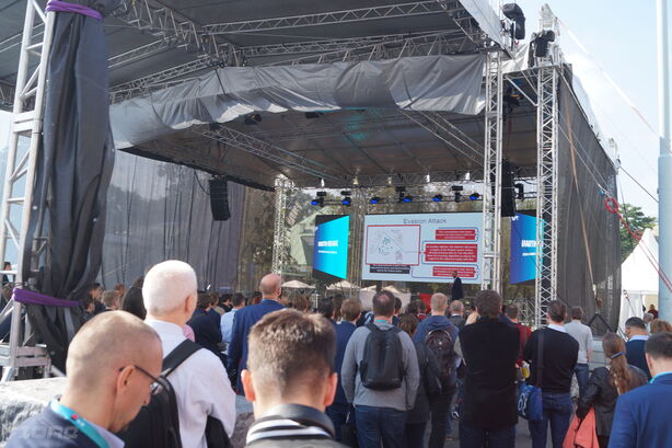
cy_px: 224
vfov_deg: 39.9
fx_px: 616
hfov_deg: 57.2
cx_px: 336
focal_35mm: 33
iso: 100
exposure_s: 1/160
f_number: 6.3
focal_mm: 22
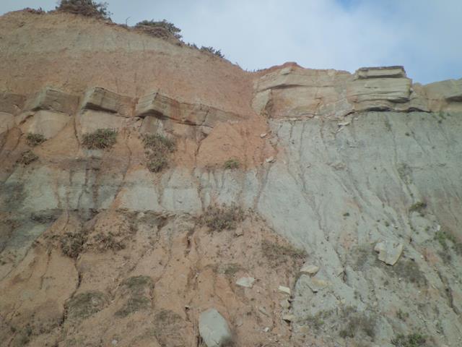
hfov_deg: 32.2
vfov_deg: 24.4
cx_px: 231
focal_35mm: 60
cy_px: 174
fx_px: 801
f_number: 3.9
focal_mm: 10.7
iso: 64
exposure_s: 1/500
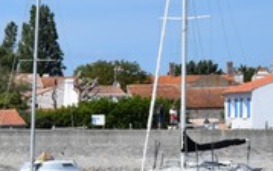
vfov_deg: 6.0
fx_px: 1630
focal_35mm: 219
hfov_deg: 8.9
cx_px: -299
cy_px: 120
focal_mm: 32
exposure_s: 1/400
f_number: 10
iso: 200
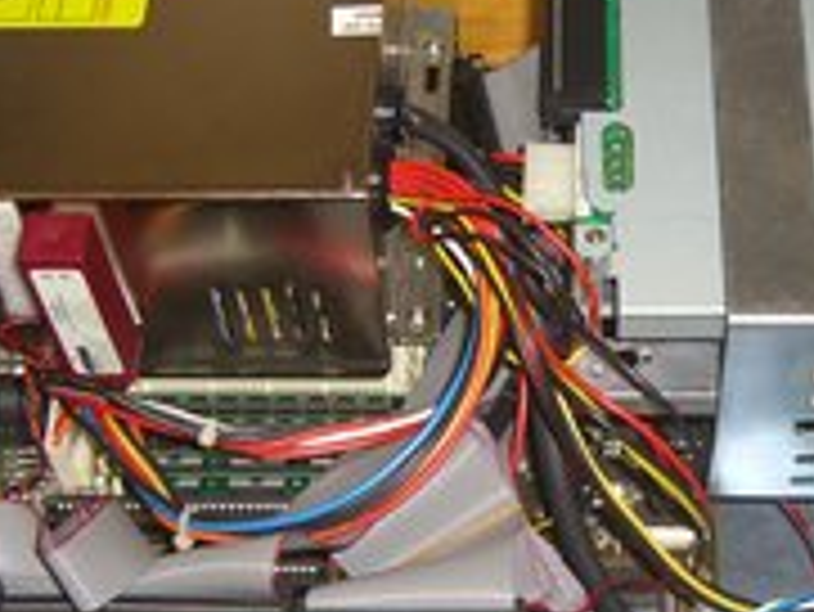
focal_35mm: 84
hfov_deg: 23.1
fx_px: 1977
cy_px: 459
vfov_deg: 17.5
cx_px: 598
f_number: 2.8
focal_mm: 7.9
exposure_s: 1/60
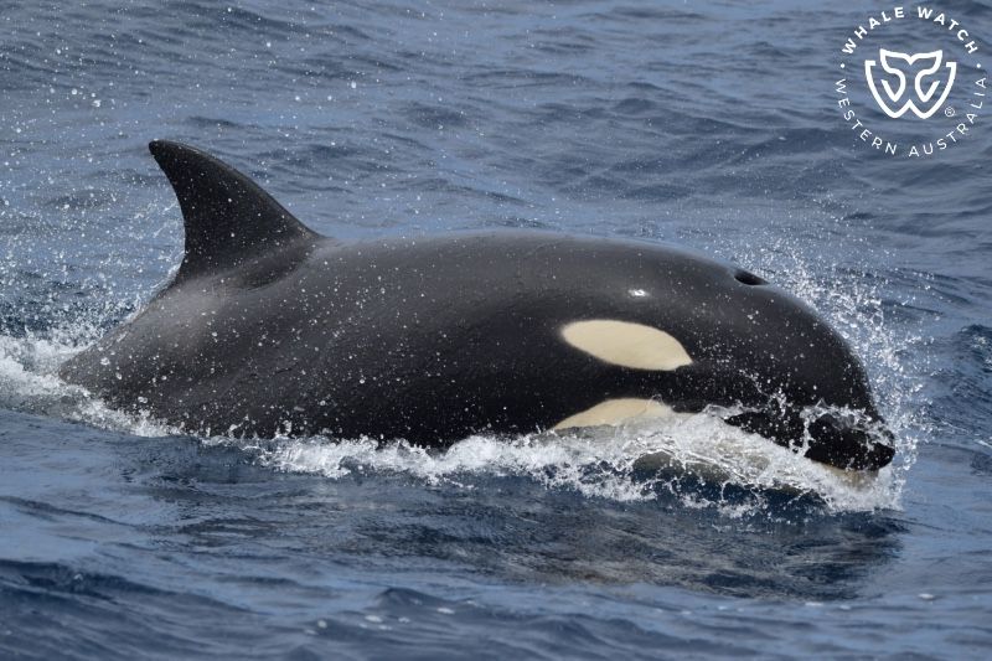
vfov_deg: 5.7
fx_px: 6612
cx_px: 496
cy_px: 330
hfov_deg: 8.6
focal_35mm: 240
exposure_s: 1/8000
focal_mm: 240
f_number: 5.6
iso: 900
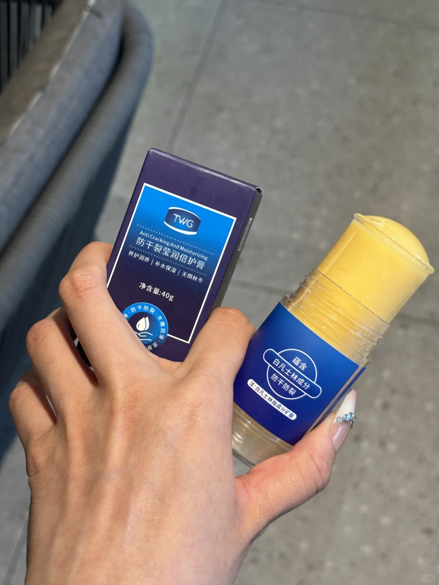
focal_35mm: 52
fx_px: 879
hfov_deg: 28.0
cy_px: 292
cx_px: 220
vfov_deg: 36.8
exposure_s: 1/50
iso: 50
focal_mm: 5.96
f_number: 1.6
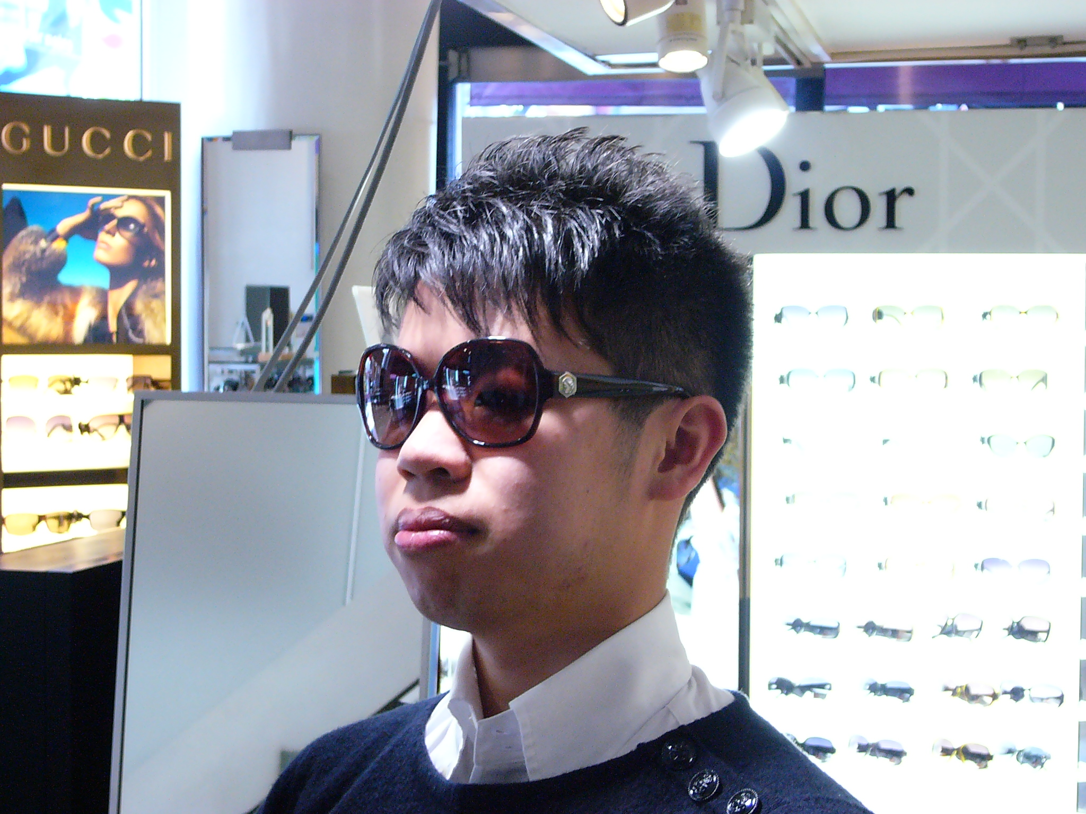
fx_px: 2196
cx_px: 543
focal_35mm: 70
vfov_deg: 21.0
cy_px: 407
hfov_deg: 27.8
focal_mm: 11.6
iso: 200
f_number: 4
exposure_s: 1/20
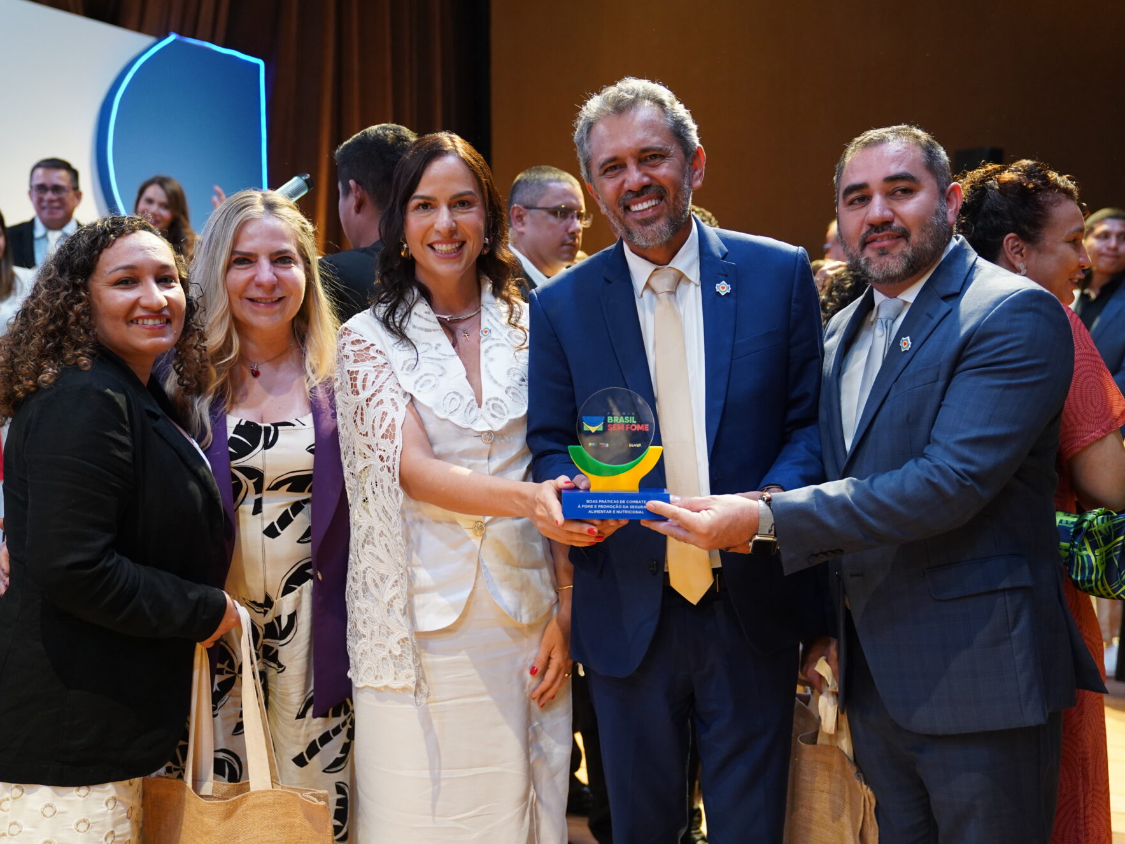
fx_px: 1267
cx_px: 556
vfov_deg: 36.8
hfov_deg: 47.9
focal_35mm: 39
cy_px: 432
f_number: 2.8
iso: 2500
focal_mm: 35
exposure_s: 1/200
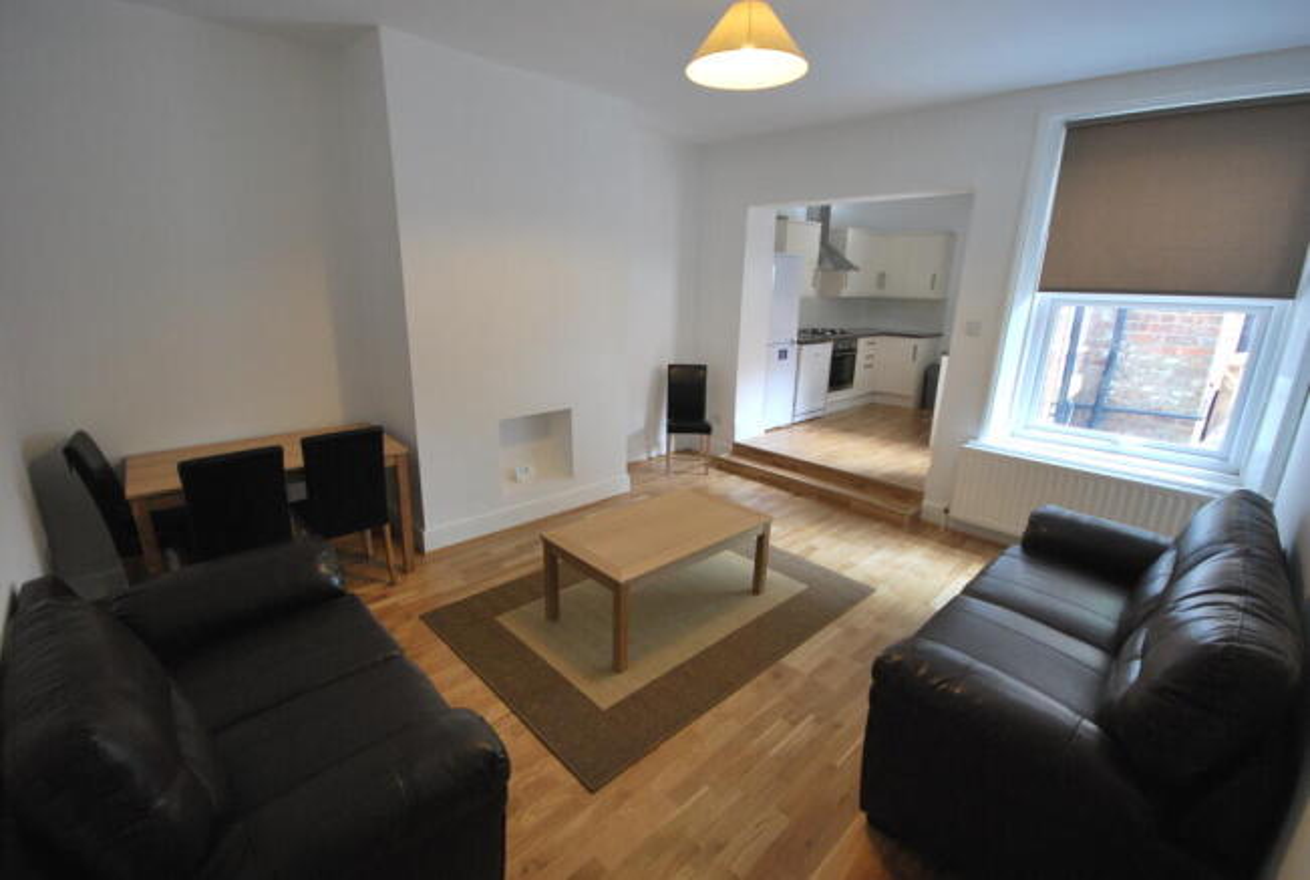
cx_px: 655
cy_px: 440
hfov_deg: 100.3
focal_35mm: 15
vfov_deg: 77.6
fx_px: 547
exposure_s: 1/20
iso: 400
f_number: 4
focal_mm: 10
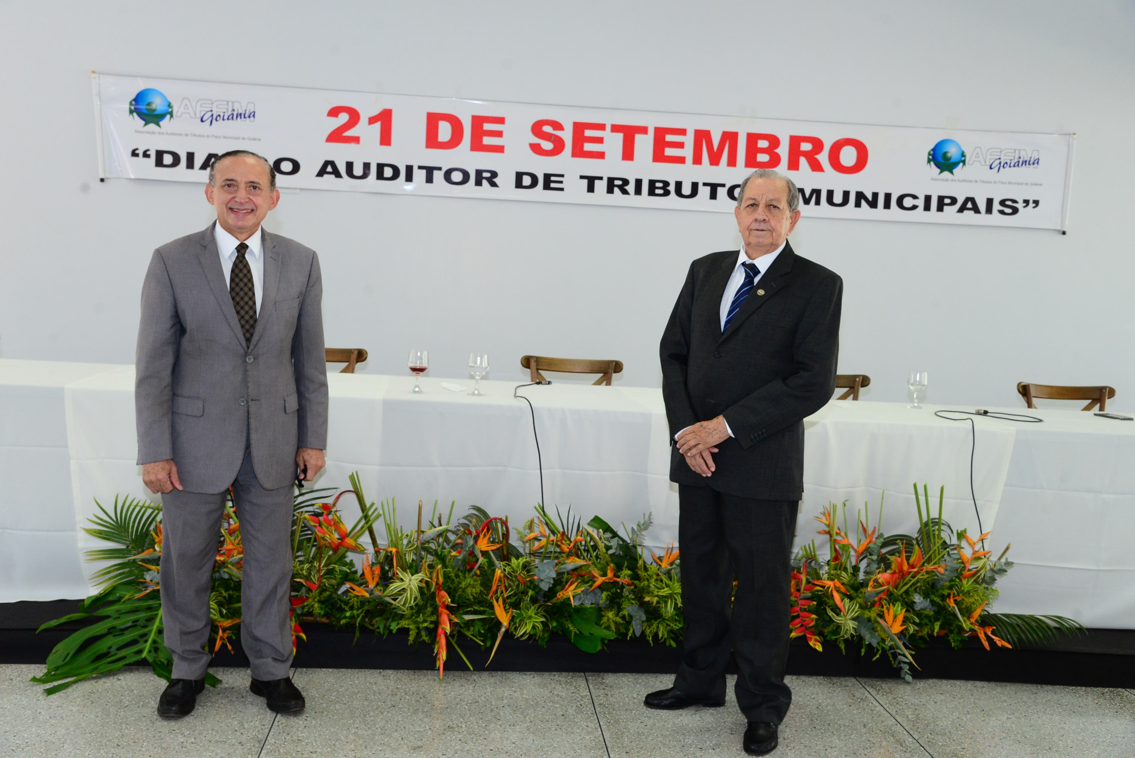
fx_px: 1104
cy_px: 379
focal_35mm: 35
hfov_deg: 54.4
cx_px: 568
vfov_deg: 37.9
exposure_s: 1/125
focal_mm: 35
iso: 2000
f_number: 6.3
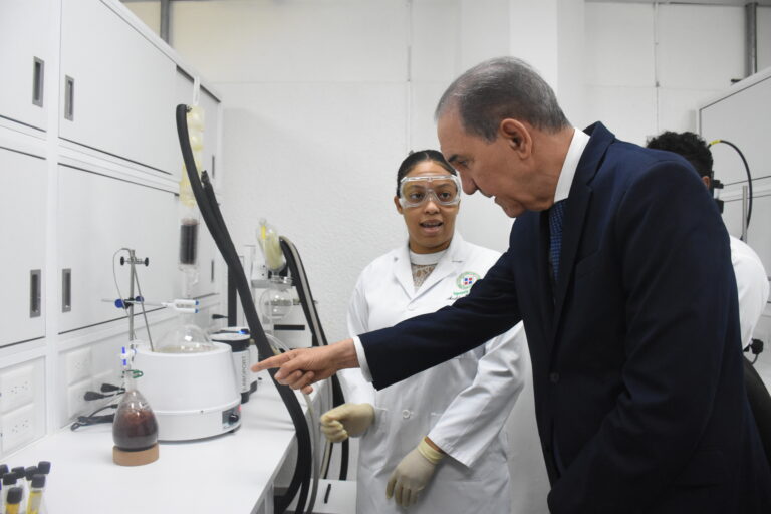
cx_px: 386
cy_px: 257
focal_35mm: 27
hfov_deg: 67.4
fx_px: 578
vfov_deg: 47.9
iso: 3200
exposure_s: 1/250
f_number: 5
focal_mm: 18
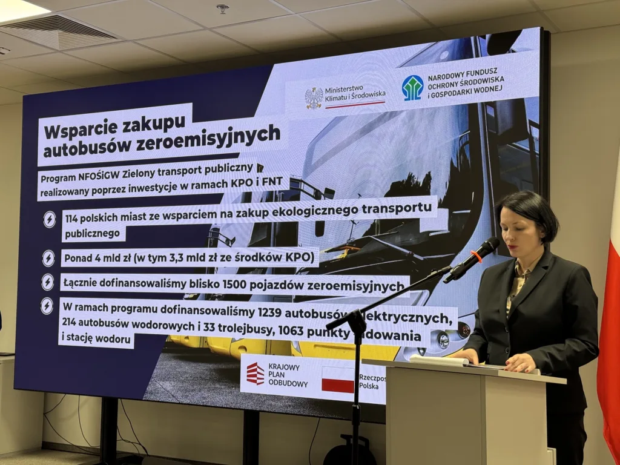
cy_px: 232
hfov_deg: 39.7
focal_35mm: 48
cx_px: 310
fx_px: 860
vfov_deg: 30.3
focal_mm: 6.76
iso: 80
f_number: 1.78
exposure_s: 1/80
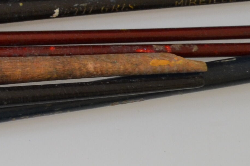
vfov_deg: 5.3
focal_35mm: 255
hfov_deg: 7.7
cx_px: -268
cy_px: -89
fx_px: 1770
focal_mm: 34
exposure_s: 1/30
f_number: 5
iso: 400
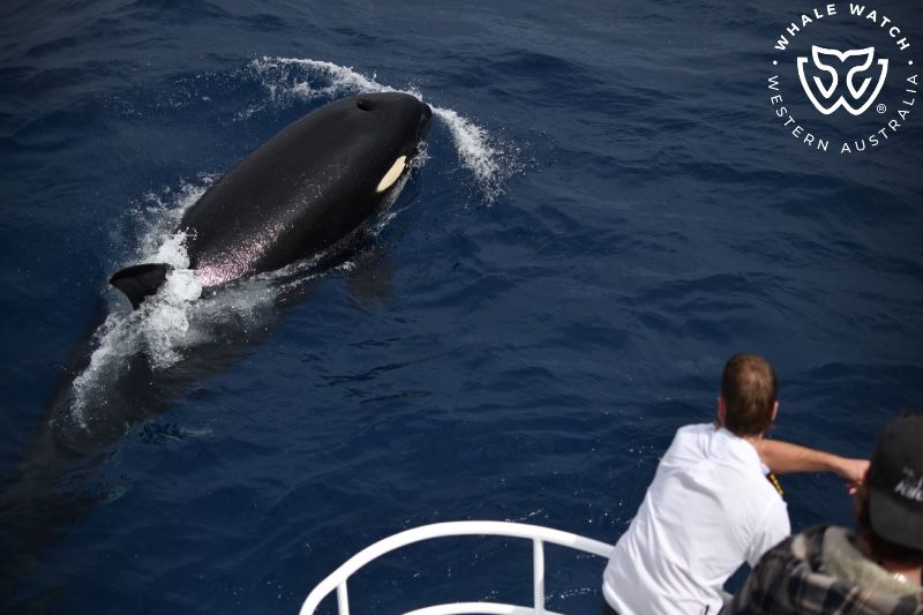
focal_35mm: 60
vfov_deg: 22.6
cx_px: 462
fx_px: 1538
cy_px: 308
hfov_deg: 33.4
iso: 400
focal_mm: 60
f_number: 4.5
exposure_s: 1/8000
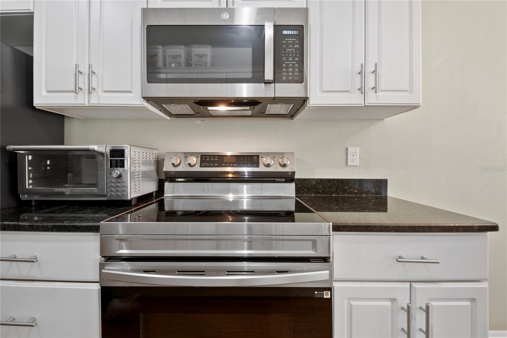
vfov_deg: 77.3
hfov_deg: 100.4
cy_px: 169
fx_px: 211
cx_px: 254
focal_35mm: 15
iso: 100
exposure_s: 3
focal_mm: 10
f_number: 9
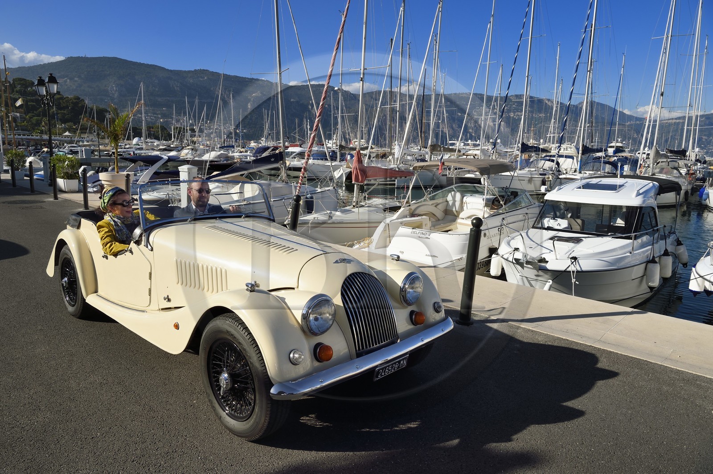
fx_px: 475
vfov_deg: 53.1
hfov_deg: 73.8
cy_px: 237
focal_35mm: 24
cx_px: 356
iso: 200
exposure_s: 1/400
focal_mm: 24
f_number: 13
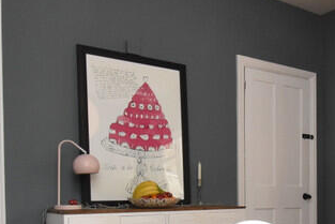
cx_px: 330
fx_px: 456
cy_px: 181
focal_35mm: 49
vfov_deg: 27.0
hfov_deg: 36.5
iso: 1600
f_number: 9
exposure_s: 1/60
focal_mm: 10
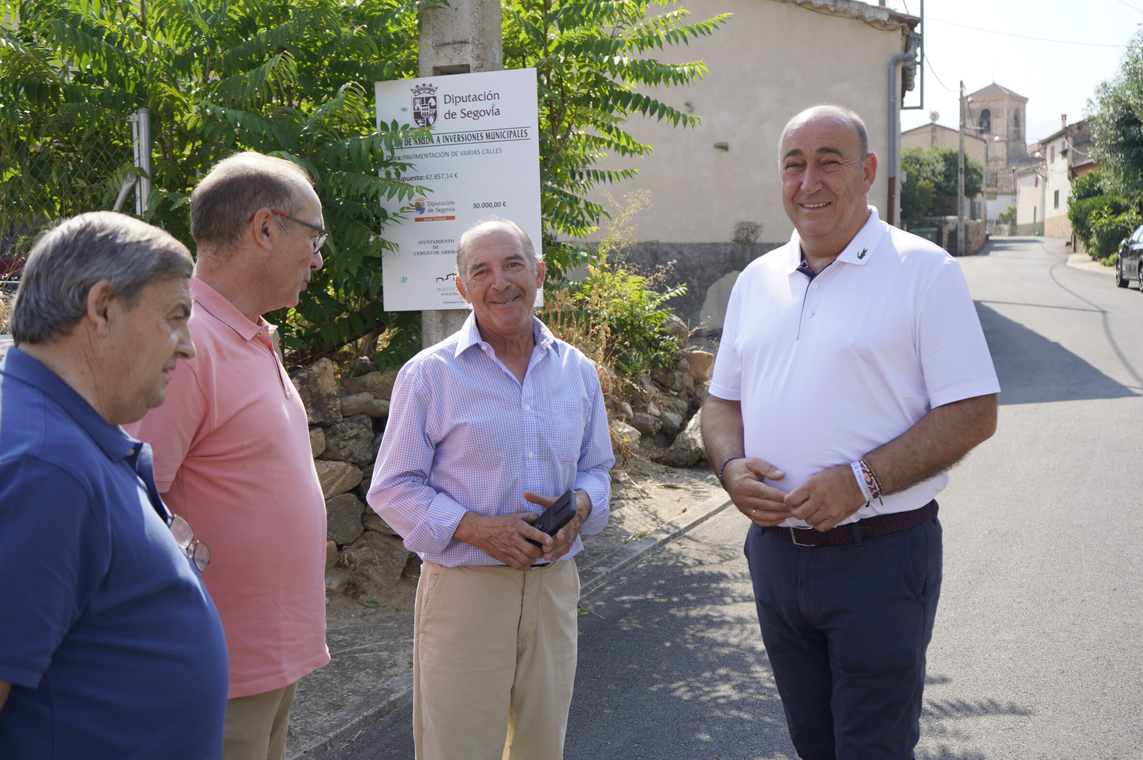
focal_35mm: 41
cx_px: 572
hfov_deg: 47.4
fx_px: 1300
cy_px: 372
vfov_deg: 32.6
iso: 100
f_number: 4.5
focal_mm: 38
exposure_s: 1/350
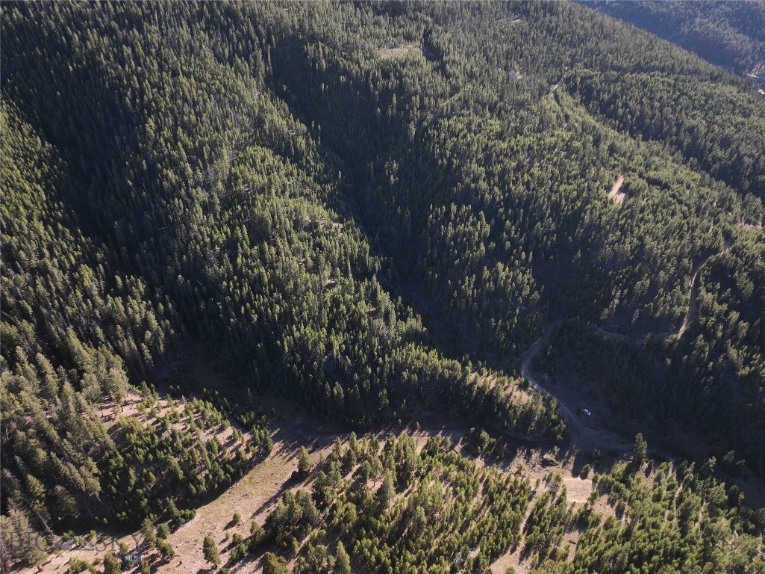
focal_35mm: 24
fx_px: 530
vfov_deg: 56.8
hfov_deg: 71.6
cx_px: 382
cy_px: 287
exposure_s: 1/100
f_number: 2.8
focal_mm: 12.29
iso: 110
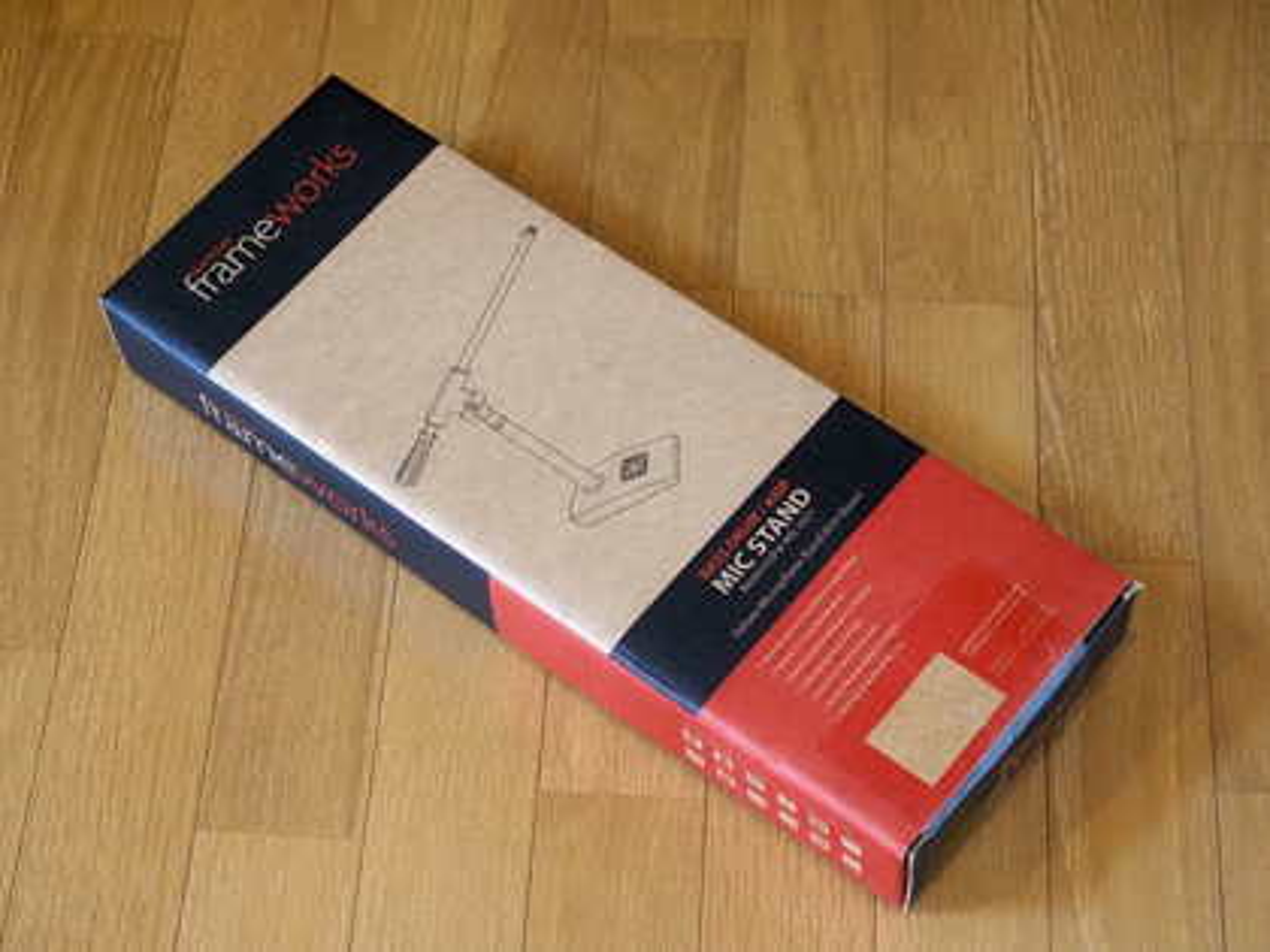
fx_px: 2935
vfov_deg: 18.4
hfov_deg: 24.4
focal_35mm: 80
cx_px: 635
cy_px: 476
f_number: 5
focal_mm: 40
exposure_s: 1/80
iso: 3200
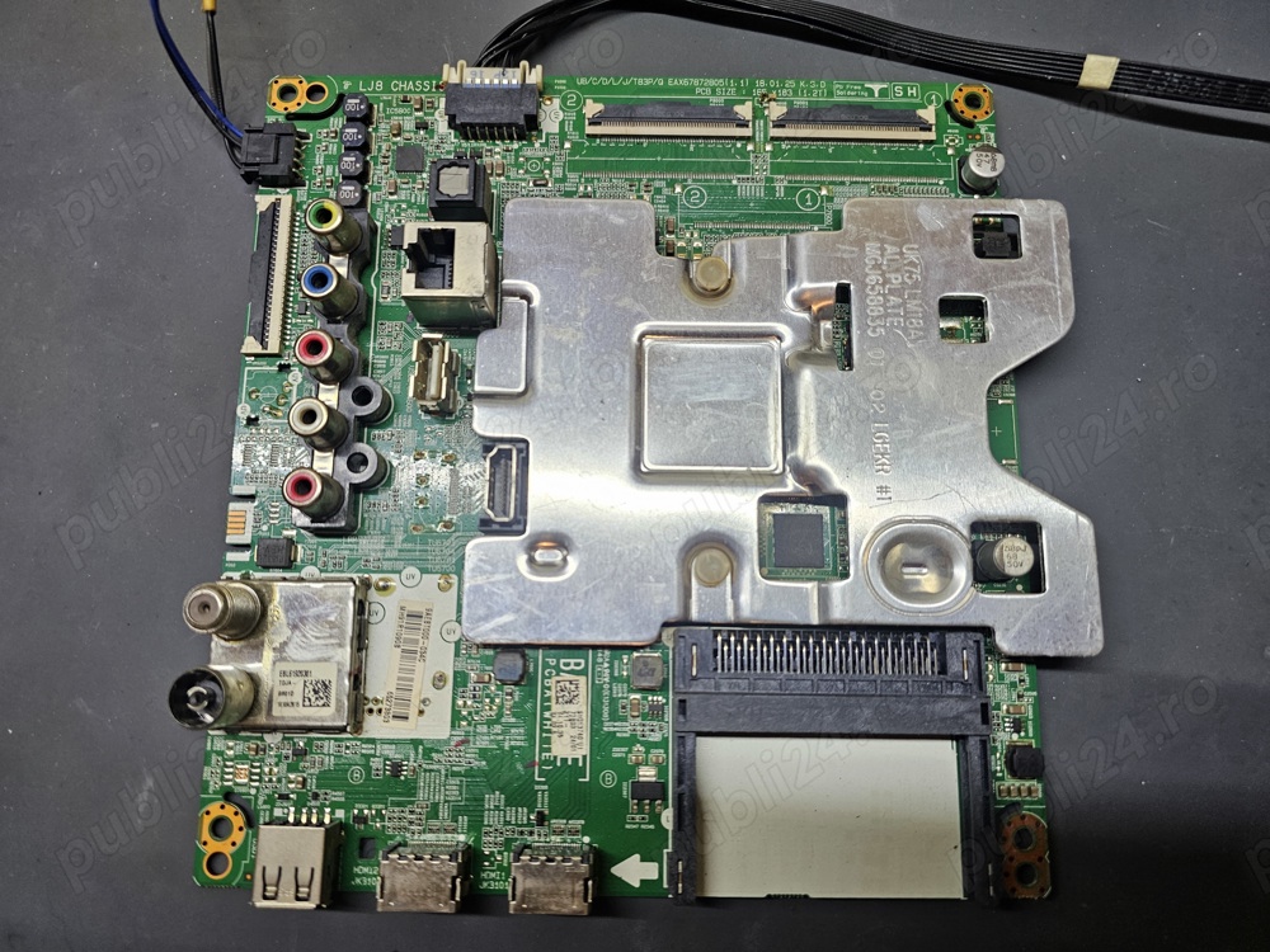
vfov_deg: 58.9
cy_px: 476
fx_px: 844
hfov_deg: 73.9
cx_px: 635
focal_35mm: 23
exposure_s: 1/100
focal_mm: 6.3
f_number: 1.7
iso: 160
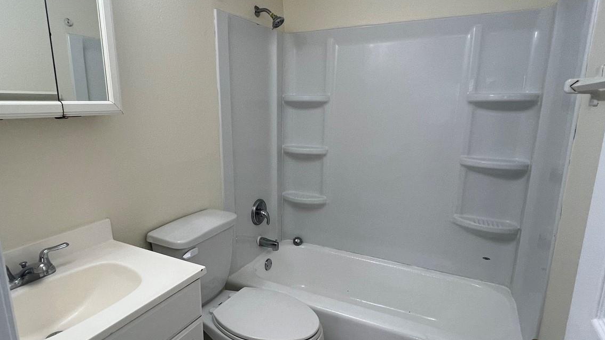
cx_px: 281
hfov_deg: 86.5
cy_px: 177
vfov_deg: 55.8
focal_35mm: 20
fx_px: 321
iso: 64
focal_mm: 1.57
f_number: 1.8
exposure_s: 1/99
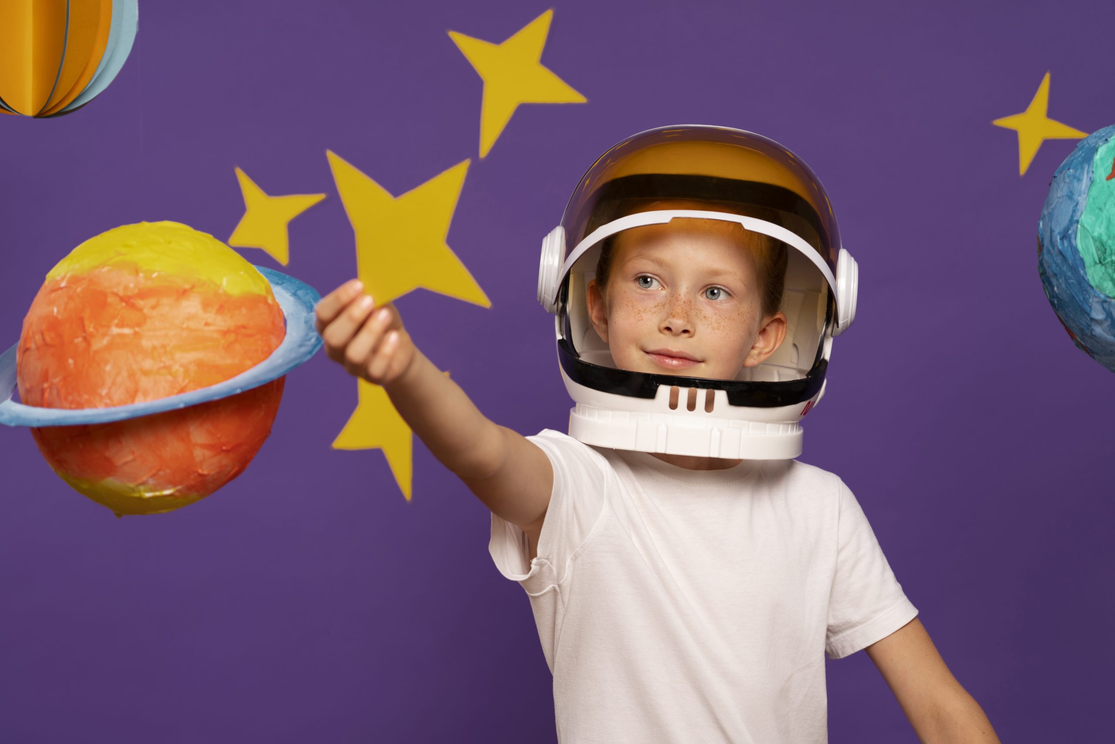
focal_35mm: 105
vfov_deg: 13.0
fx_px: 3252
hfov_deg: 19.5
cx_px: 558
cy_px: 372
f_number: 4
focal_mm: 105
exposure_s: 1/160
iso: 100
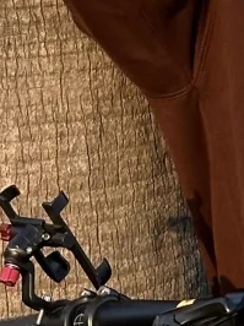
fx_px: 2448
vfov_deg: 7.5
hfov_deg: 5.6
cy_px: -159
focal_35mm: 260
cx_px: 445
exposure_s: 1/1120
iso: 64
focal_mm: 6.86
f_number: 1.78
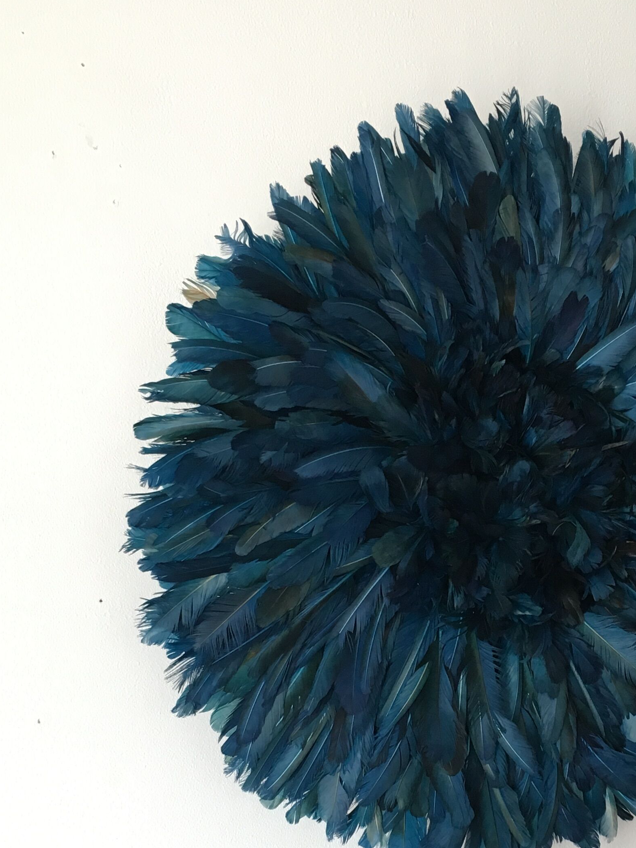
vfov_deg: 33.8
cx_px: 450
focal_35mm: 56
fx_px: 1372
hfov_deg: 25.9
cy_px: 608
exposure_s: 1/33
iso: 40
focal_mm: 4.15
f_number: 2.2
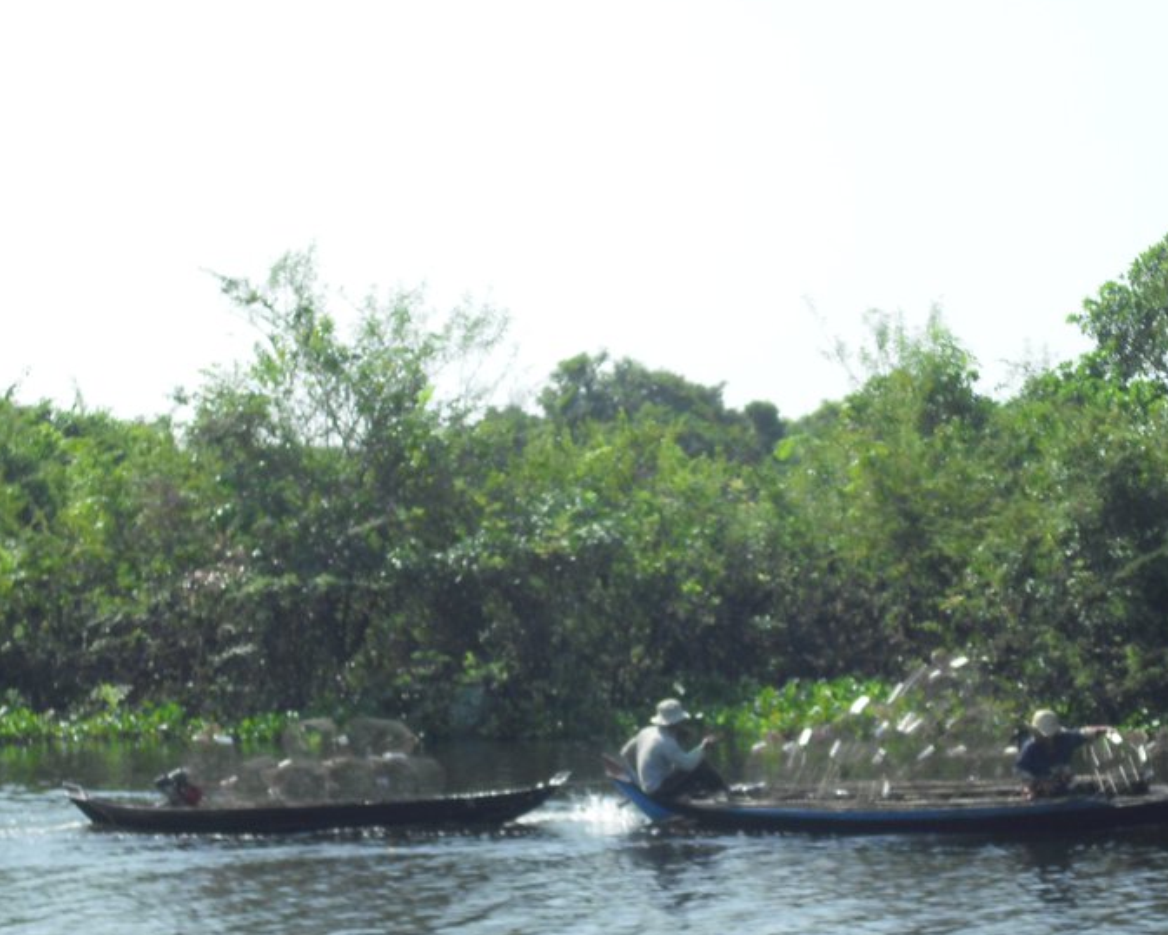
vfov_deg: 13.3
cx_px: 688
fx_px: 4011
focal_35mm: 116
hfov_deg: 16.6
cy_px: 641
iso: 100
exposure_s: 1/80
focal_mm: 12.8
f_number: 12
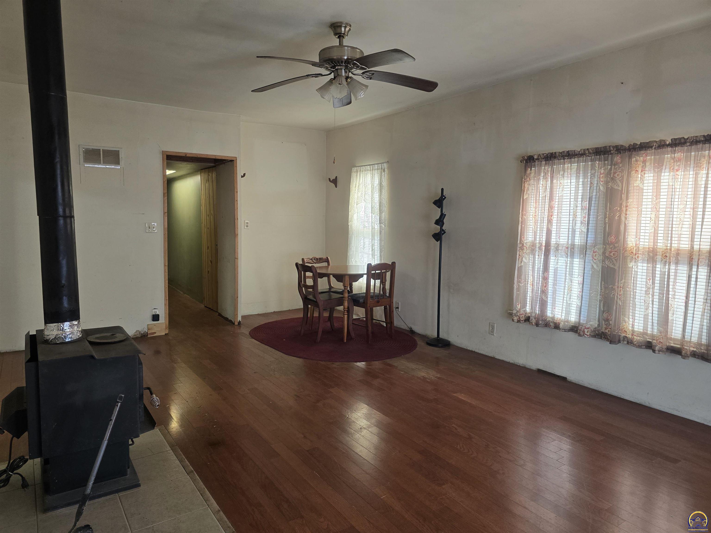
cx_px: 356
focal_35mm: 23
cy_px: 266
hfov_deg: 73.9
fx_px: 472
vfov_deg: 58.9
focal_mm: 6.3
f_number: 1.7
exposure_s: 1/120
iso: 125
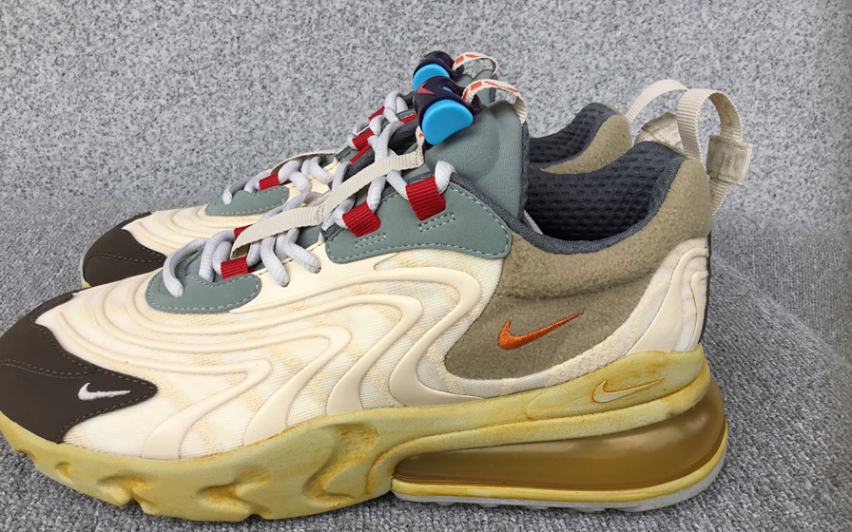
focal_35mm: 33
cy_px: 263
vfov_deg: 38.3
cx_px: 425
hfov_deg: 58.1
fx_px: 766
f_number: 2.4
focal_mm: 3.3
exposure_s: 1/306
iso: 25
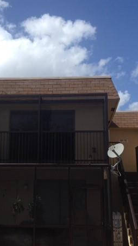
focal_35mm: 54
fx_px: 352
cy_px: 119
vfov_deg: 38.5
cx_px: 50
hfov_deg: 22.1
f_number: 2.4
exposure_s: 1/1972
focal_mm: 4.28
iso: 50
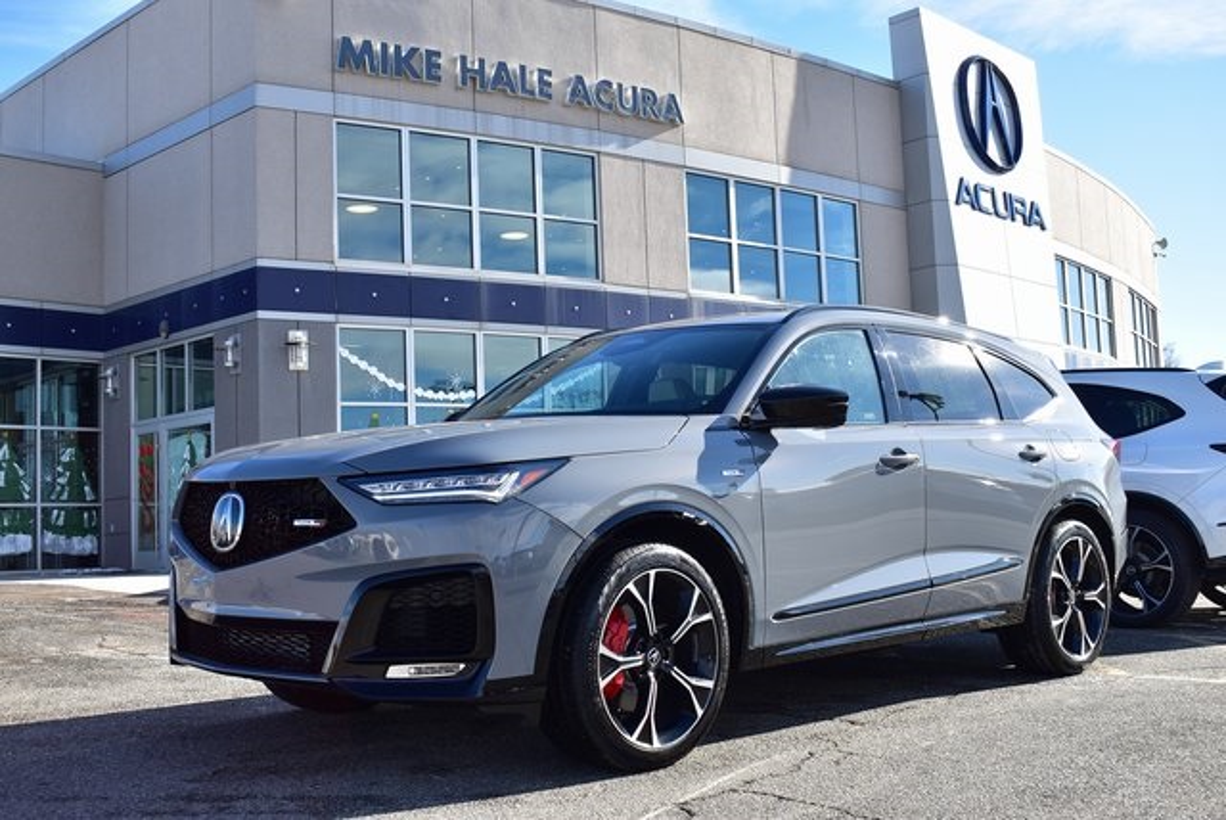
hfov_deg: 49.5
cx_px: 613
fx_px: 1329
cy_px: 410
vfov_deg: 34.3
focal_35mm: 39
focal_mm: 26
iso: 100
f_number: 8
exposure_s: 1/250
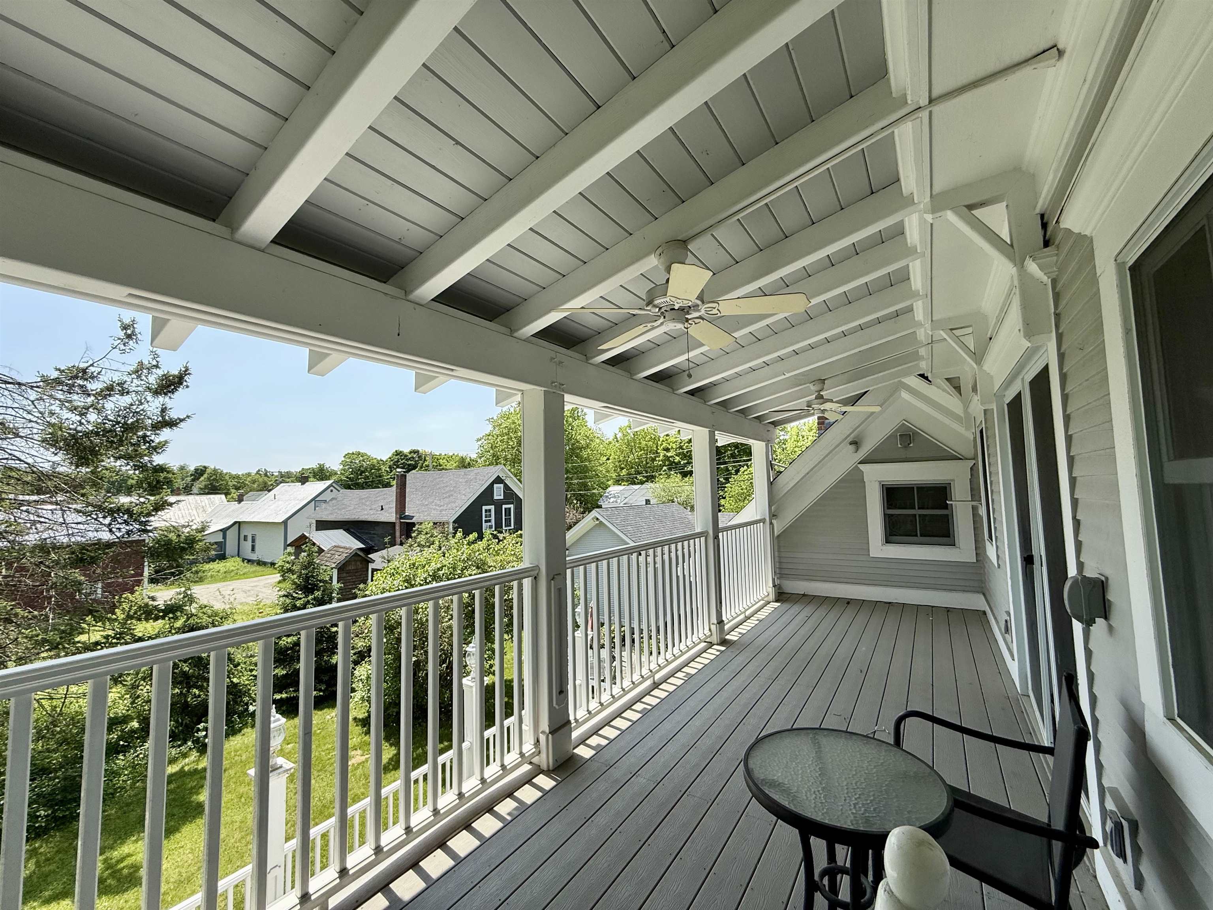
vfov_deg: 85.7
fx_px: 491
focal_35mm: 14
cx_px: 606
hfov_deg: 102.1
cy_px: 455
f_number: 2.2
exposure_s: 1/1033
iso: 64
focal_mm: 2.22
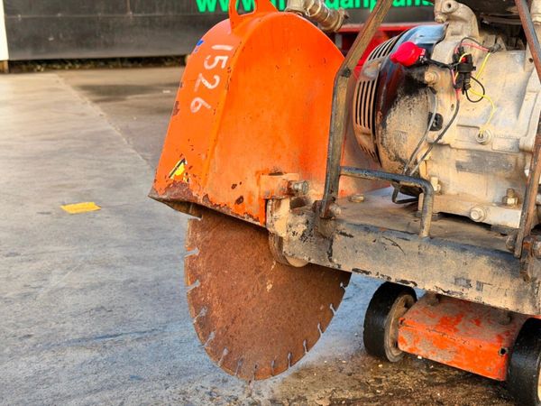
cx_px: 270
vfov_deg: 30.3
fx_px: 750
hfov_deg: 39.7
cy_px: 203
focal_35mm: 48
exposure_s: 1/216
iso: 64
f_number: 1.78
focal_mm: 6.76
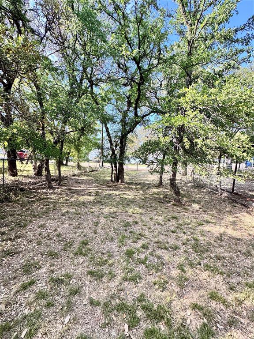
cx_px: 127
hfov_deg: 85.7
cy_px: 170
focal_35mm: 14
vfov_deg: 102.1
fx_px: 137
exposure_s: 1/235
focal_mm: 2.22
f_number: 2.2
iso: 40
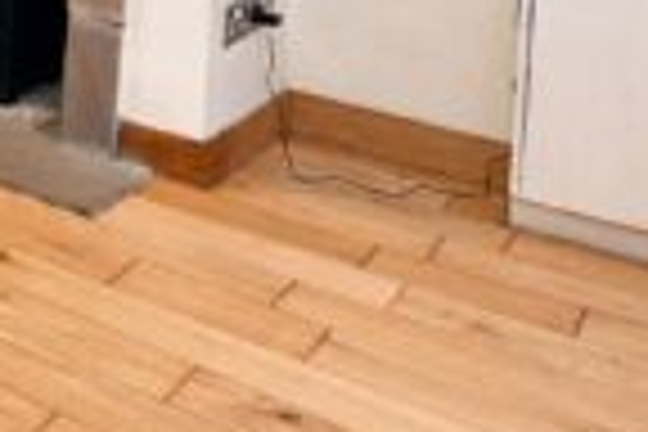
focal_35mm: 60
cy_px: -232
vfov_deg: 19.5
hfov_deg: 24.2
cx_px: -382
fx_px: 1080
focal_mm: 15
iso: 2000
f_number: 10
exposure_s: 1/60
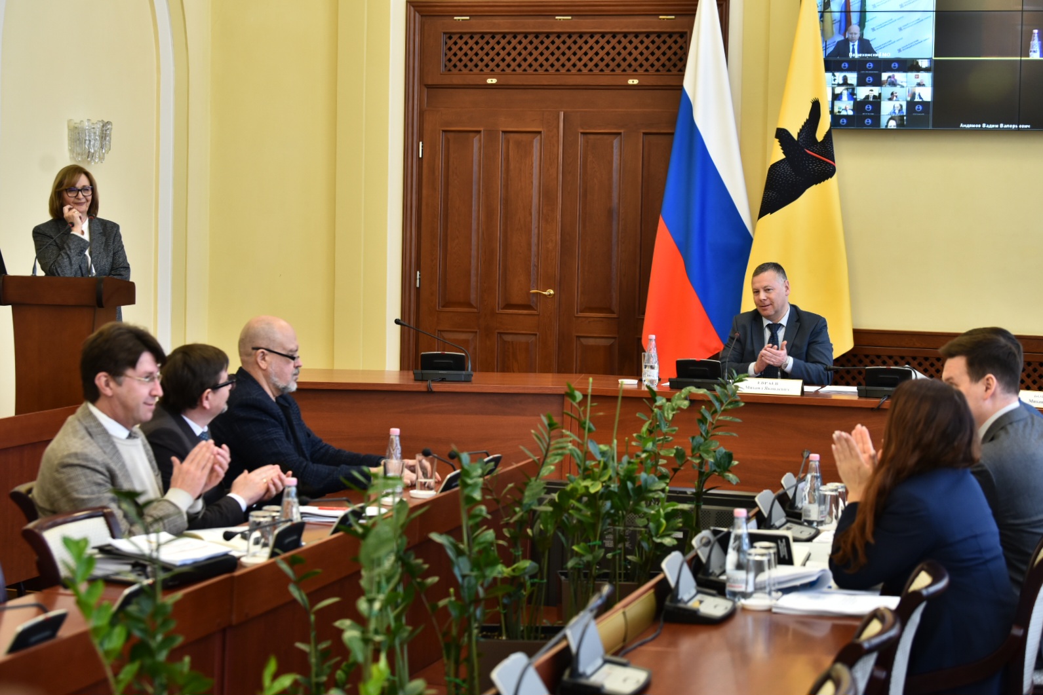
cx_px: 522
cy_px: 348
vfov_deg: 19.5
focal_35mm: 70
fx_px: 2028
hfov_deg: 28.8
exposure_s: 1/100
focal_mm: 70
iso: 800
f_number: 4.5
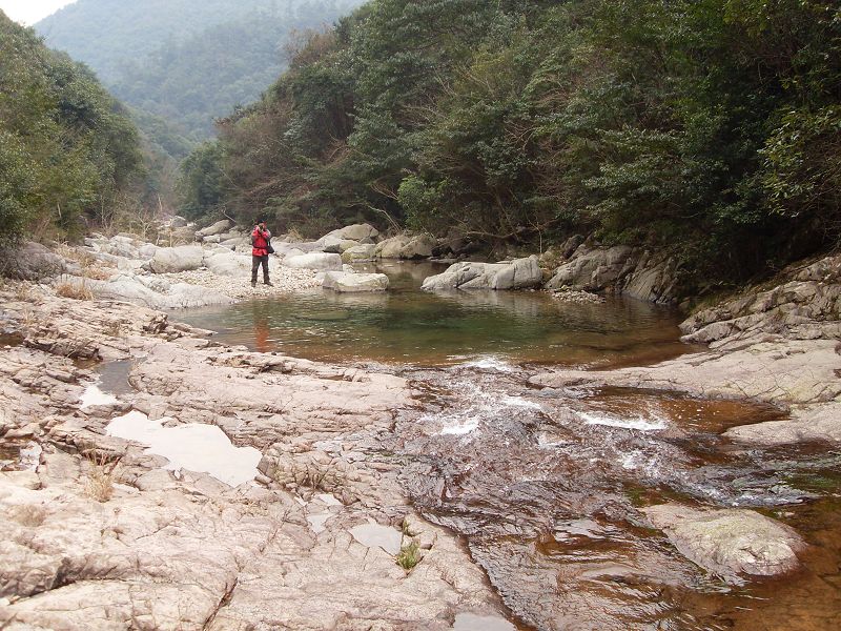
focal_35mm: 37
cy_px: 316
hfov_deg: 50.1
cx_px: 420
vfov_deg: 38.7
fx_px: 899
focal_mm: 6.3
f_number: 2.8
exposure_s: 1/90
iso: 100
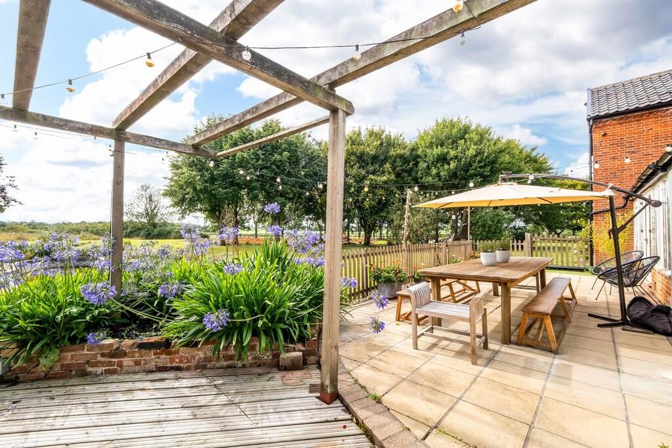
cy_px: 224
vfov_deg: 77.3
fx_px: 280
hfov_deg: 100.4
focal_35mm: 15
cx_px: 336
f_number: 9
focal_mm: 9.9
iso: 160
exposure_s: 1/160
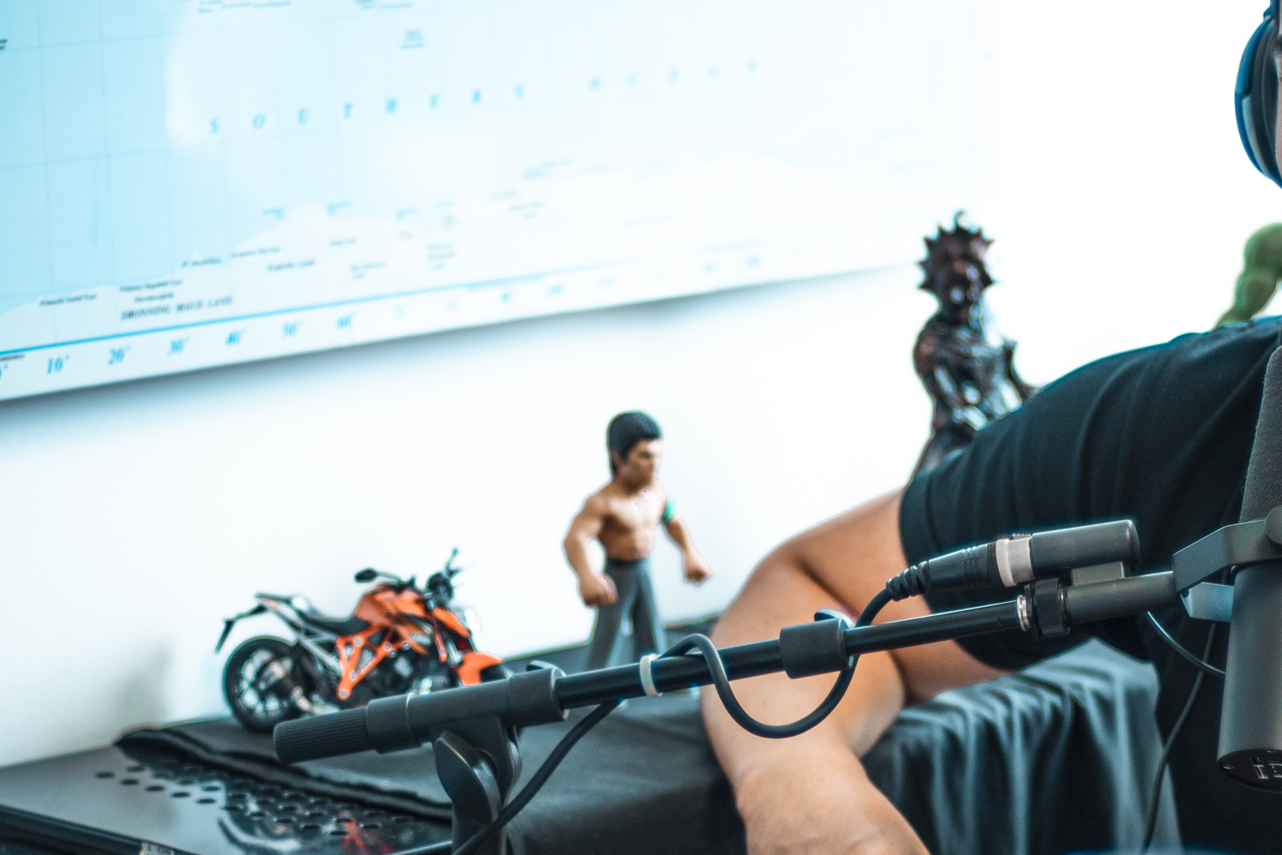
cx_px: 688
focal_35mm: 127
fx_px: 4522
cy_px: 649
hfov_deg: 16.1
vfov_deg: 10.8
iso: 100
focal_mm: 50
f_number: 1.4
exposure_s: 1/250
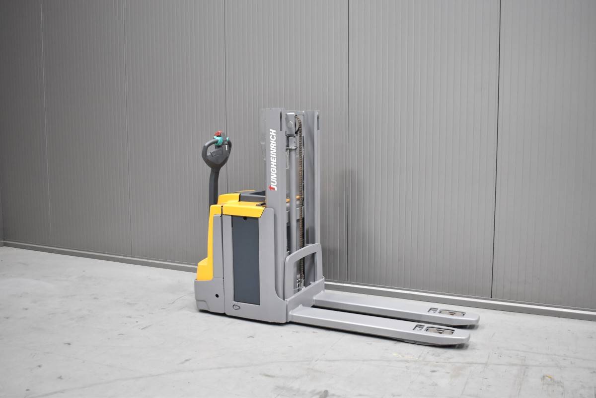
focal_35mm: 34
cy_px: 199
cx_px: 298
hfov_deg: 55.1
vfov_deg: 38.4
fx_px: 571
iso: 1600
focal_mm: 23
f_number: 4
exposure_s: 1/50
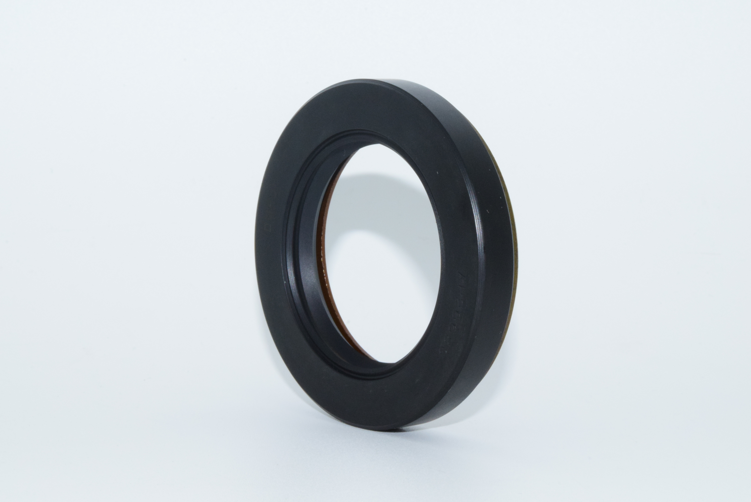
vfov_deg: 17.3
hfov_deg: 25.7
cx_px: 372
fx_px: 1649
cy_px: 249
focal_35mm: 79
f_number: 36
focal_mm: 52
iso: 1600
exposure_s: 1/60
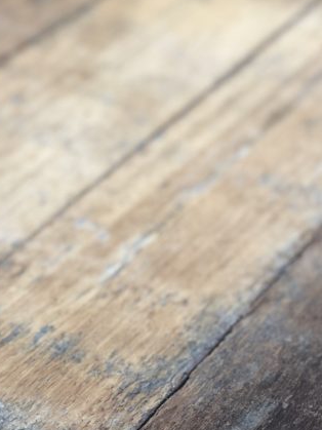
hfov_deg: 11.7
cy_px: 354
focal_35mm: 127
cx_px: 150
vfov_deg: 15.4
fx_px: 1576
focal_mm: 6
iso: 32
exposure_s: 1/60
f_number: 2.4
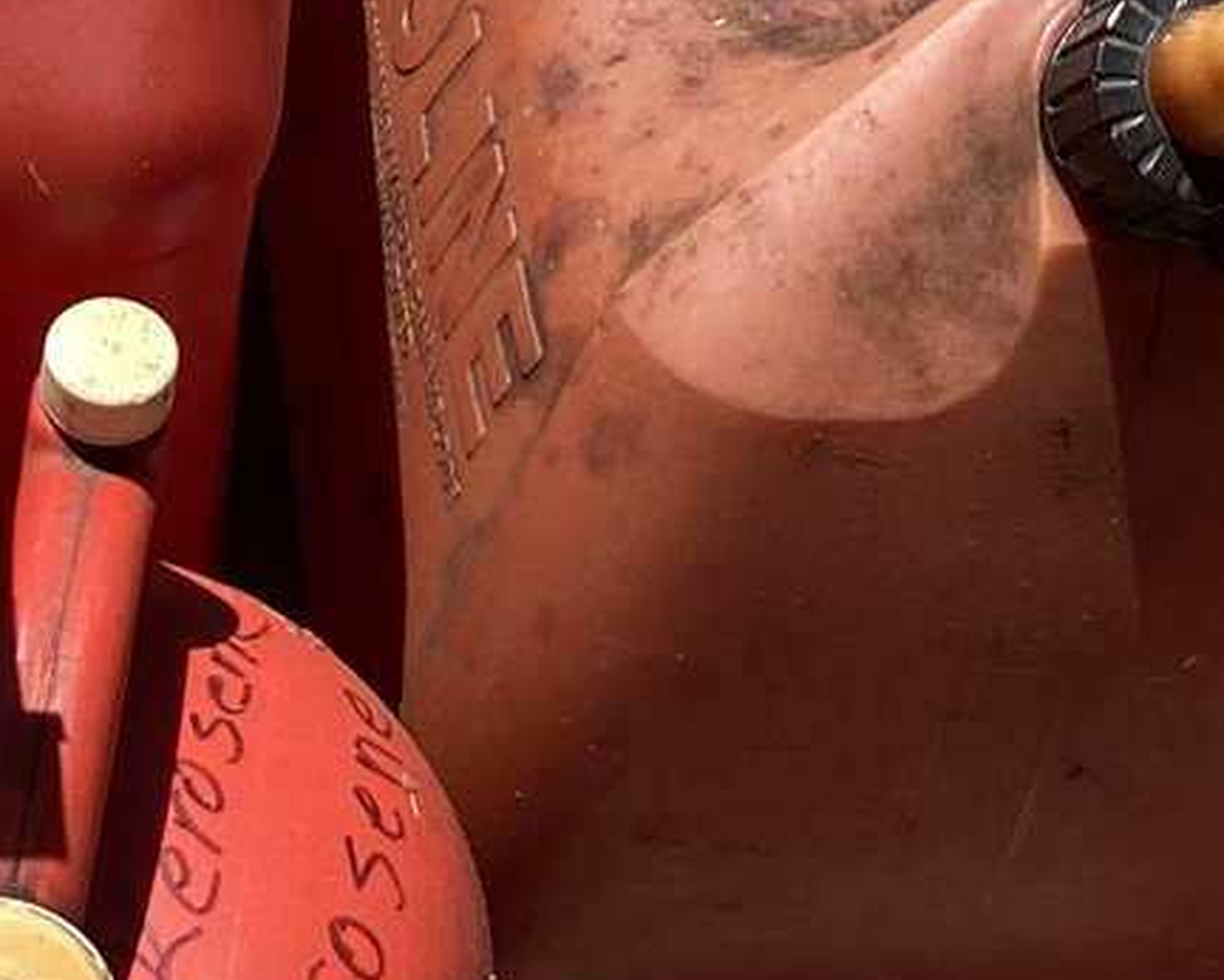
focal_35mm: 106
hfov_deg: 17.8
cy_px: 358
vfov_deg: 14.5
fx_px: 3842
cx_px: 120
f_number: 2.4
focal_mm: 3.3
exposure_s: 1/1217
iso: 25
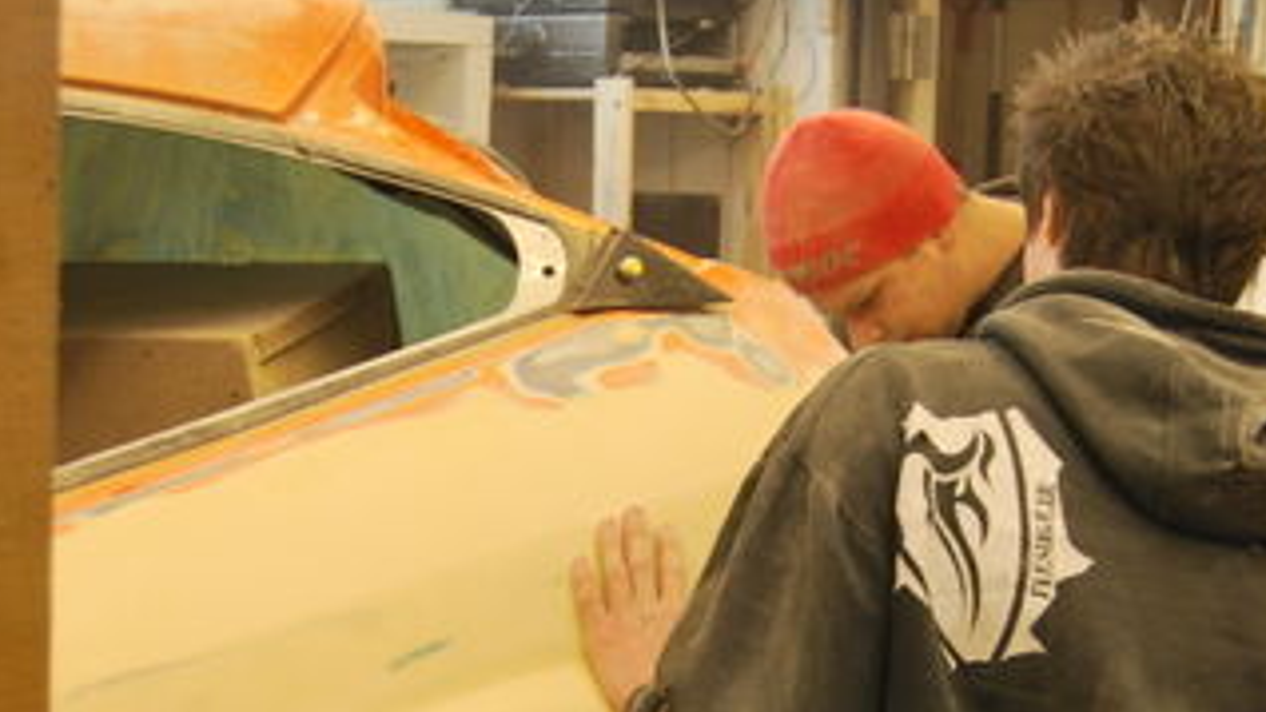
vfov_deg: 12.7
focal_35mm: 95
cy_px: 485
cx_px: 605
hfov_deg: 22.4
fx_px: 3190
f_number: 4.2
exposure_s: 1/25
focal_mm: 30
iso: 400
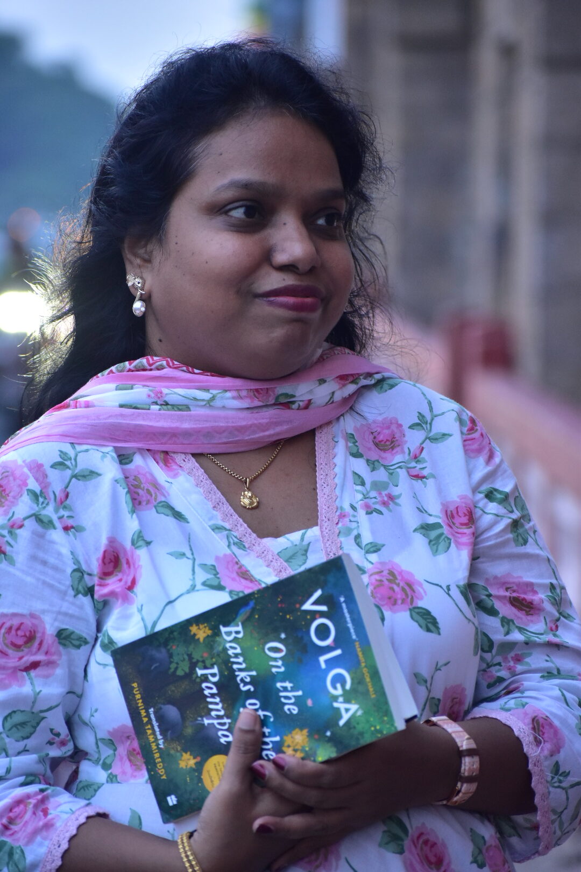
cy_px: 436
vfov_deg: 10.2
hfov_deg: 6.8
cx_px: 290
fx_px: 4902
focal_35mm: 202
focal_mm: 135
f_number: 4.8
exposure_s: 1/160
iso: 1000
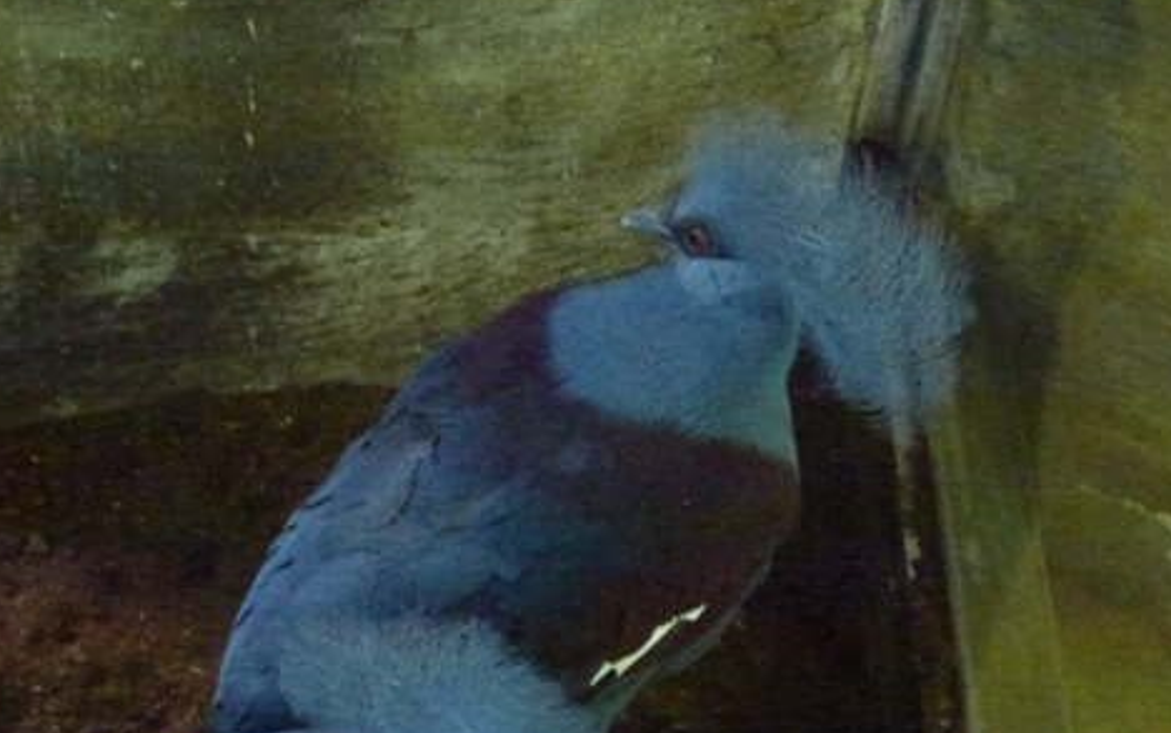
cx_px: 520
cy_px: 485
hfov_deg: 28.9
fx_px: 2267
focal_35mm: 71
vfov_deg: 18.3
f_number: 4.1
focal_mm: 8.7
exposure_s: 1/15
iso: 1600
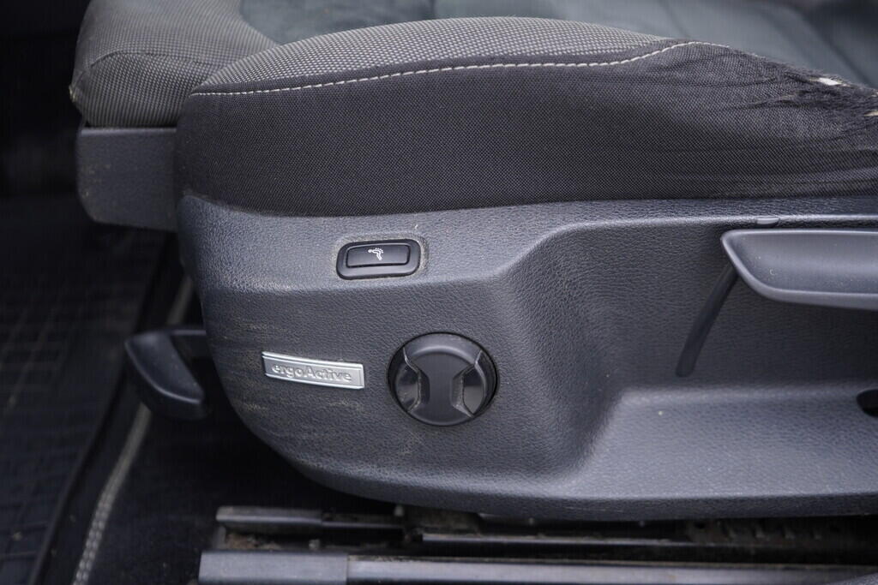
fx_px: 878
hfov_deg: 53.1
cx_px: 439
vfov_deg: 36.9
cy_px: 292
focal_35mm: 36
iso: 200
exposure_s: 1/40
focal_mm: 24
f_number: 2.8
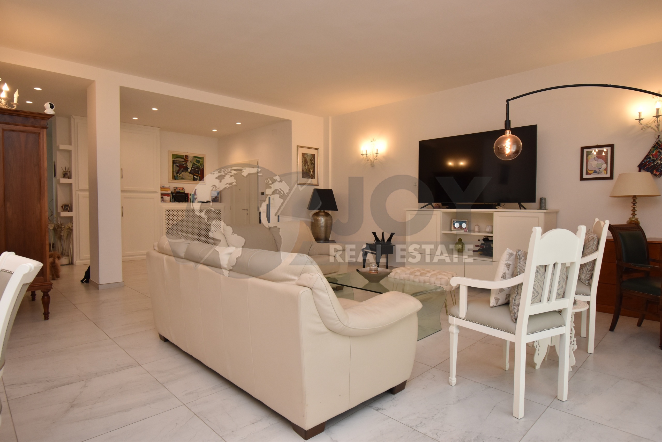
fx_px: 359
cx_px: 331
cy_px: 221
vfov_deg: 63.2
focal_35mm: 20
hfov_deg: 85.4
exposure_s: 1/60
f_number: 5.6
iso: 560
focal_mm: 13
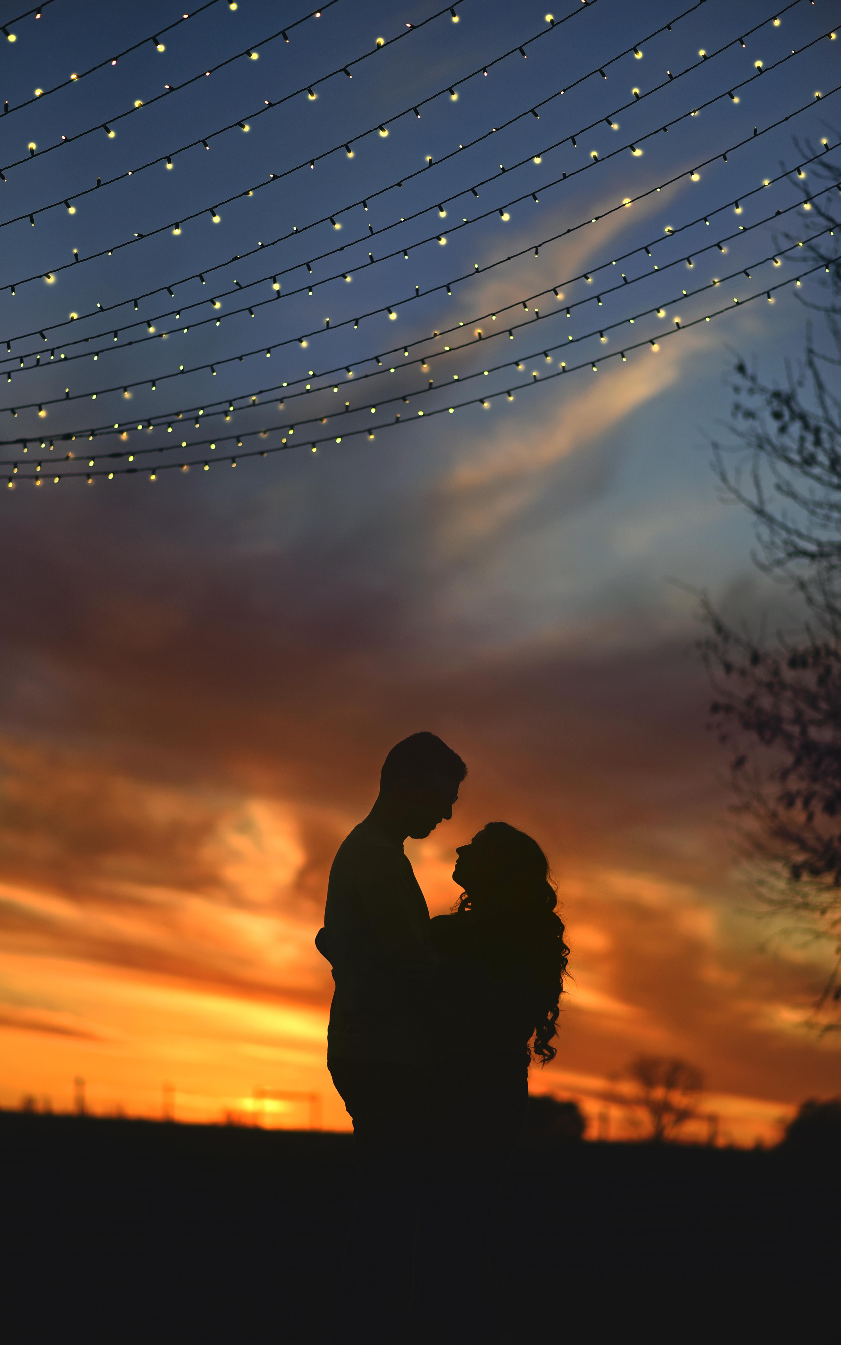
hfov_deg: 15.0
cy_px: 674
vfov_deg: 23.8
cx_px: 434
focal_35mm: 87
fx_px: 3190
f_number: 1.8
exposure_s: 1/4000
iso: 100
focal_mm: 85
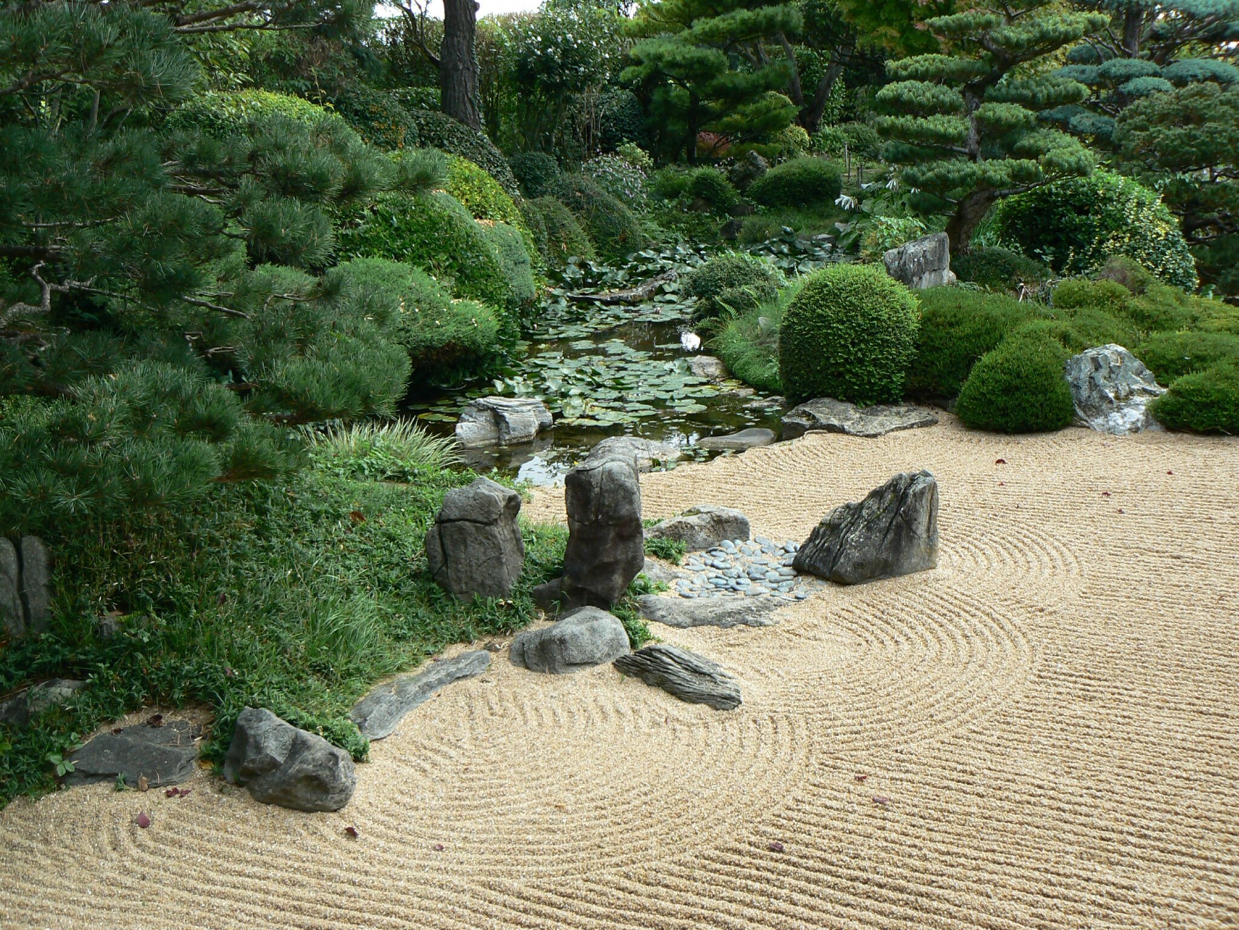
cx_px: 620
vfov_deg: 39.7
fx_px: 1289
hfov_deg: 51.4
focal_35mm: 36
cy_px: 465
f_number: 4
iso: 80
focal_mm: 6
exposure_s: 1/80
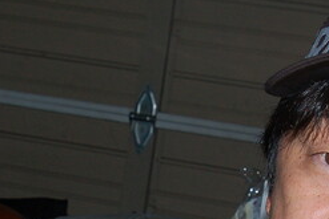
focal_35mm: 196
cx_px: 170
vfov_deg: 7.0
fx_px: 1796
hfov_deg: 10.5
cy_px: 250
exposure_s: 1/250
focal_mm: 45
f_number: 11
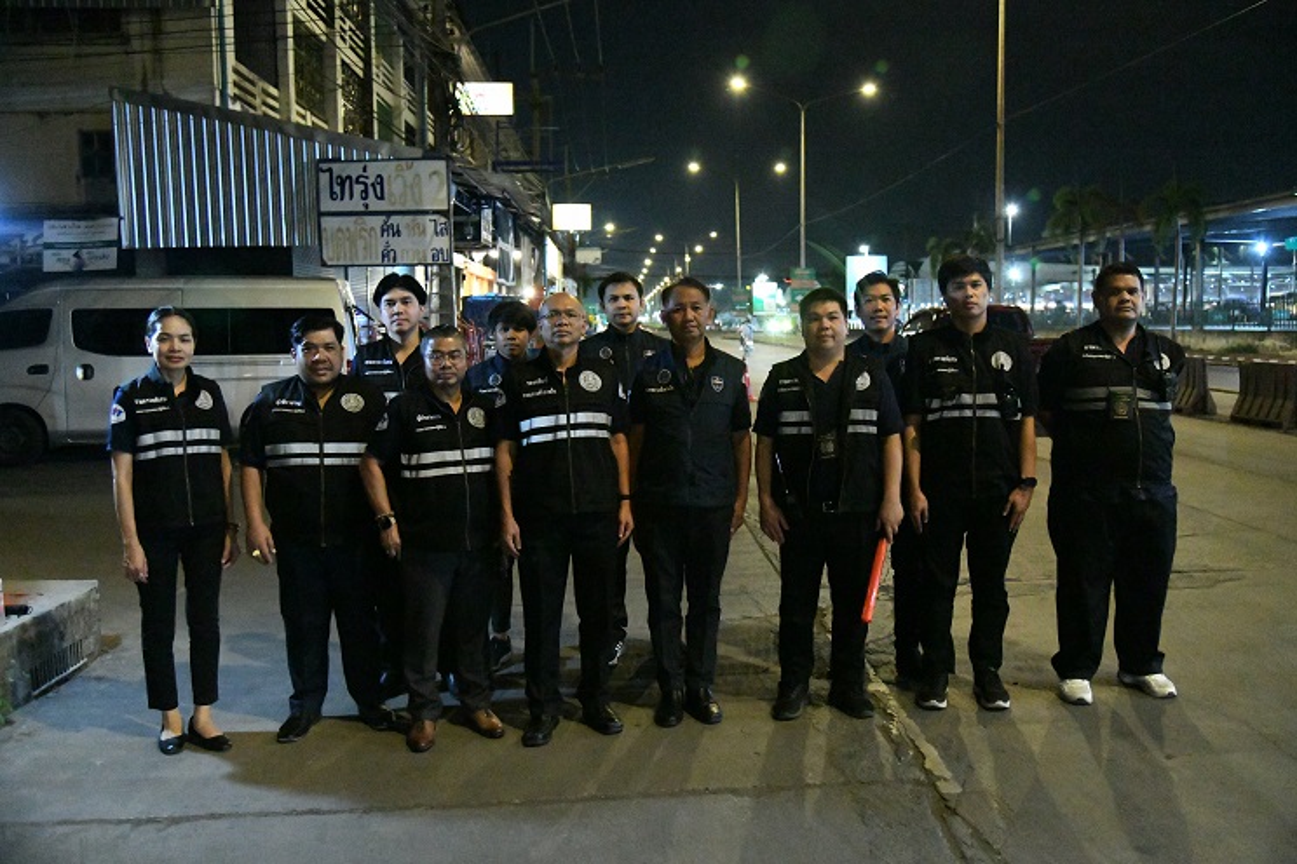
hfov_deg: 60.3
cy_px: 432
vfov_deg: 42.3
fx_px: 1117
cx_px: 648
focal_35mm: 31
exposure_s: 1/200
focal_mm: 31
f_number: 4
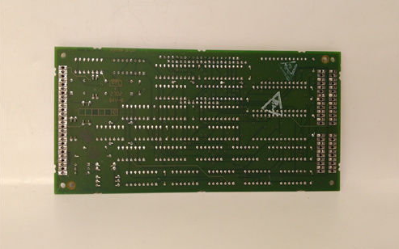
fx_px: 315
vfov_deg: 43.1
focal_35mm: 29
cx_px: 201
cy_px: 125
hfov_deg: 64.6
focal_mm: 3.79
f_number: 2
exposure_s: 1/33
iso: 177
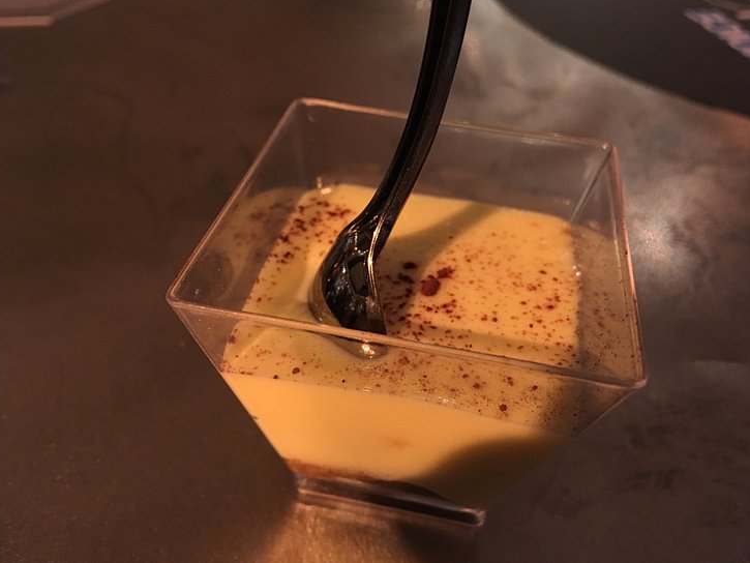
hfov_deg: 60.0
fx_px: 650
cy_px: 273
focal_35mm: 30
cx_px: 380
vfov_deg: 46.8
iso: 200
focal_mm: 4.15
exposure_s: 1/24
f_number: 2.2
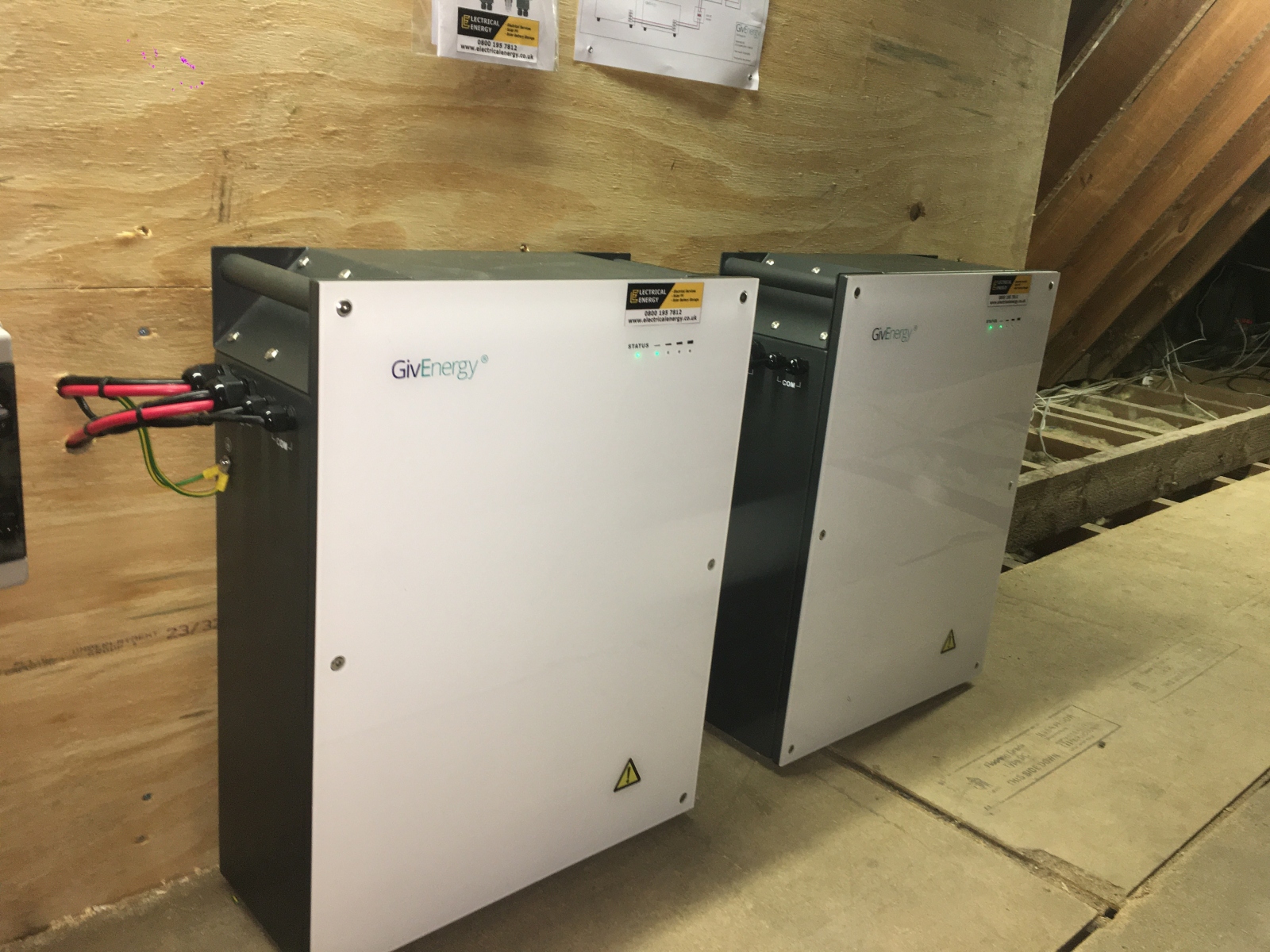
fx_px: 1064
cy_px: 476
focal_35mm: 29
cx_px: 635
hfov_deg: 61.7
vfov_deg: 48.2
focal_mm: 4.15
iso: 80
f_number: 2.2
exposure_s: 1/25
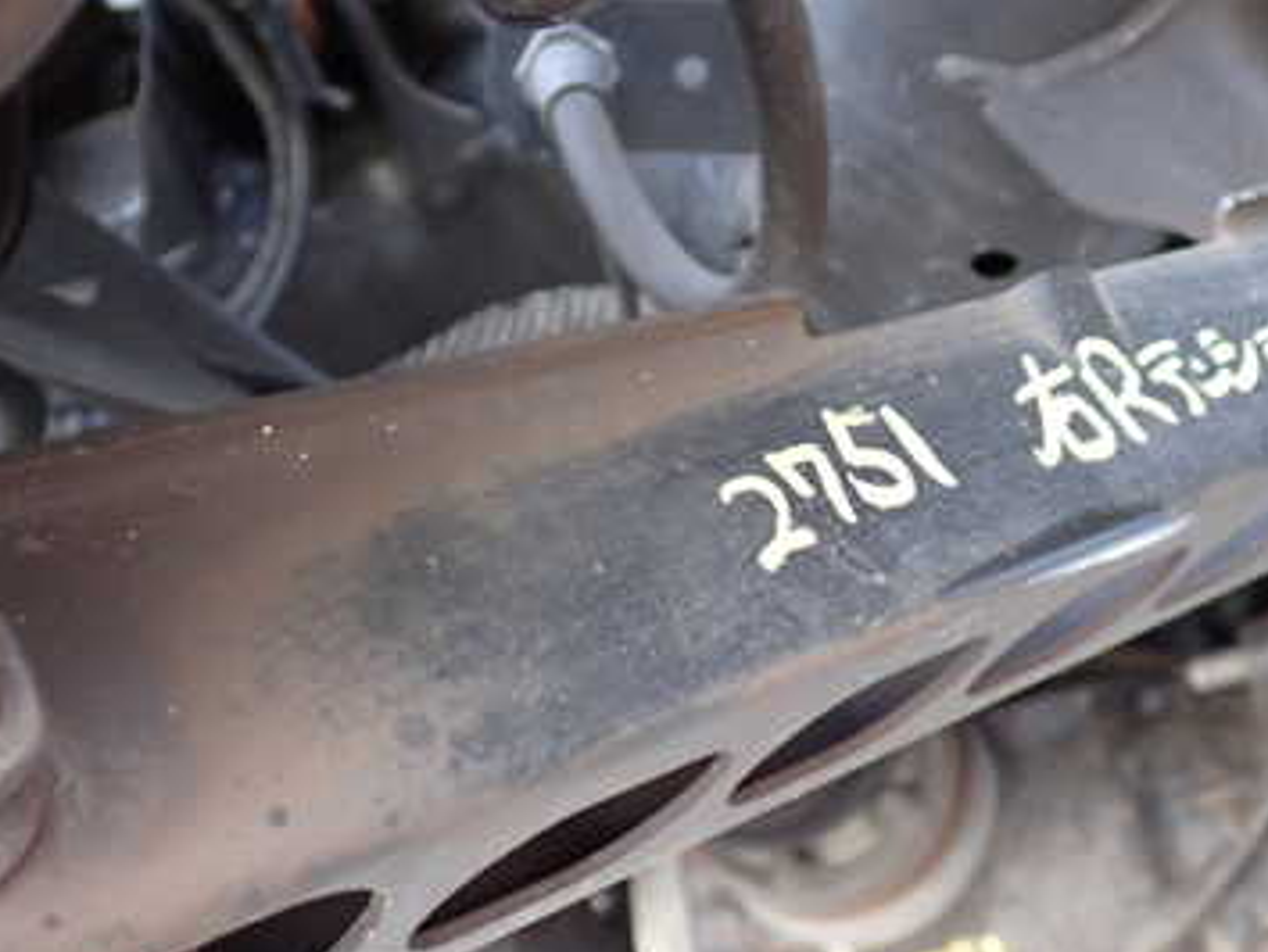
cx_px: 813
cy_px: 601
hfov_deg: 31.5
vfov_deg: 24.0
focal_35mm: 61
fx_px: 2236
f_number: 2.5
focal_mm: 6.37
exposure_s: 1/40
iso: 250
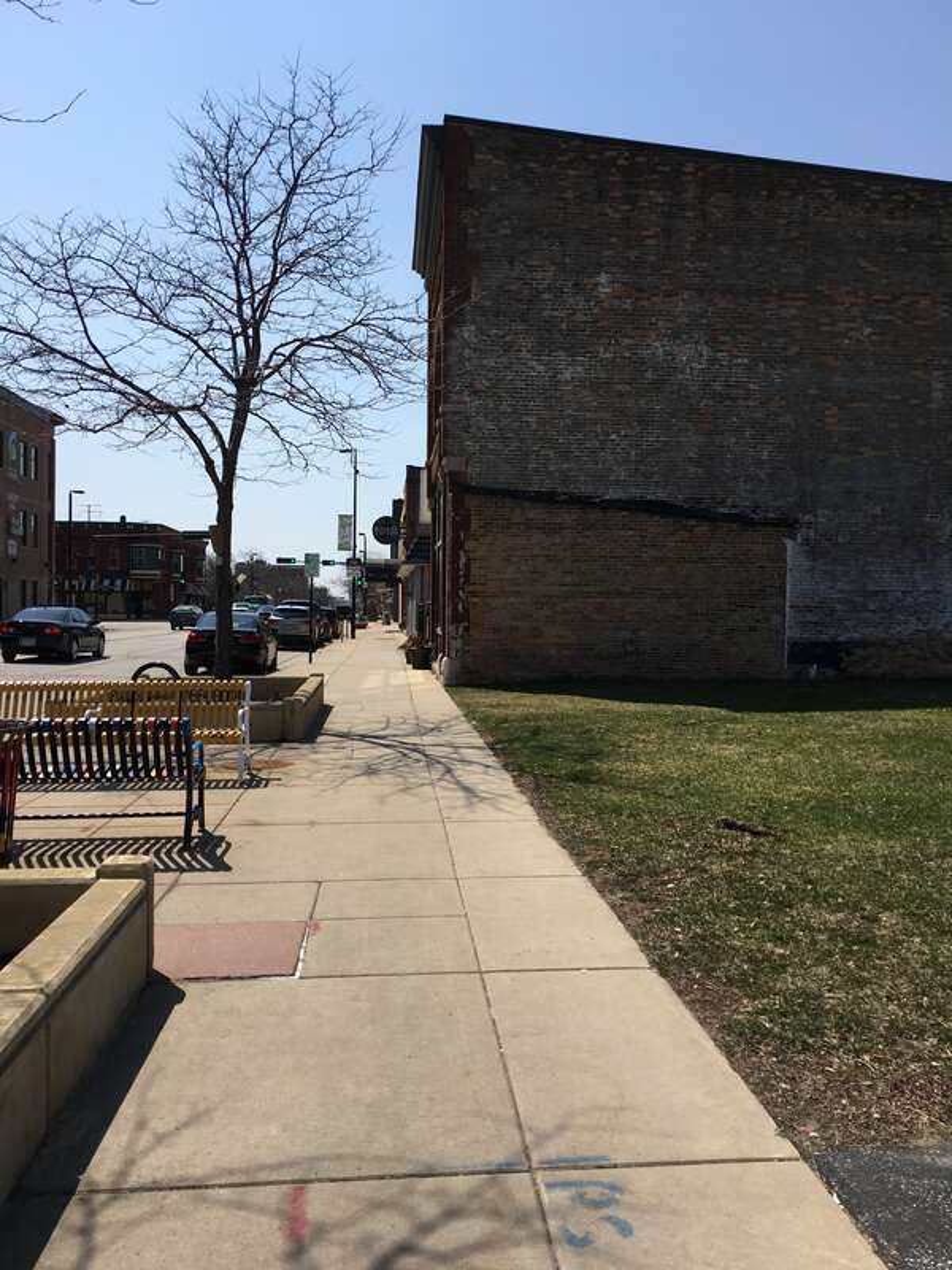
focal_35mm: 29
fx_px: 1063
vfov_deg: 61.7
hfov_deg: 48.2
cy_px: 635
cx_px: 476
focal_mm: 4.15
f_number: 2.2
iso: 25
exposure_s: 1/2079
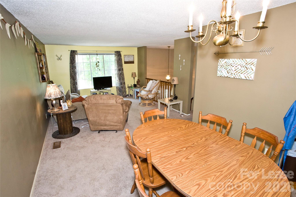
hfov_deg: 93.3
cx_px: 148
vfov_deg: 70.3
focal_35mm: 17
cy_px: 98
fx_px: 140
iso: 1600
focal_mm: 17
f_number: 8
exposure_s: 1/60
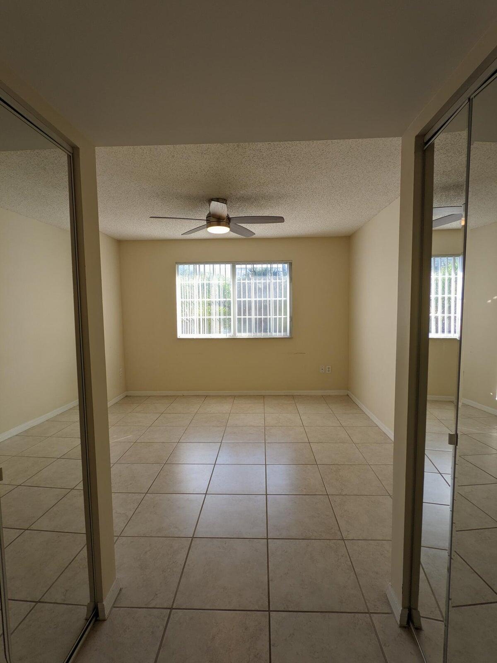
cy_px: 332
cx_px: 248
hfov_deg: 78.1
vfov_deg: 94.5
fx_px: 306
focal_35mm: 16
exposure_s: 1/120
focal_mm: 2.22
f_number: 2.2
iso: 30
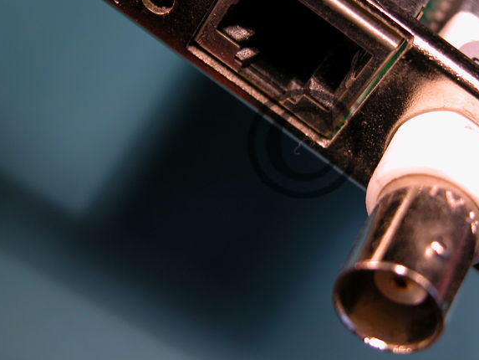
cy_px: 144
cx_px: 303
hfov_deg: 24.0
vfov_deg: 18.2
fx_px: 1121
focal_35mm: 81
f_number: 3.1
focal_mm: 14.7
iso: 100
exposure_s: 1/76.8
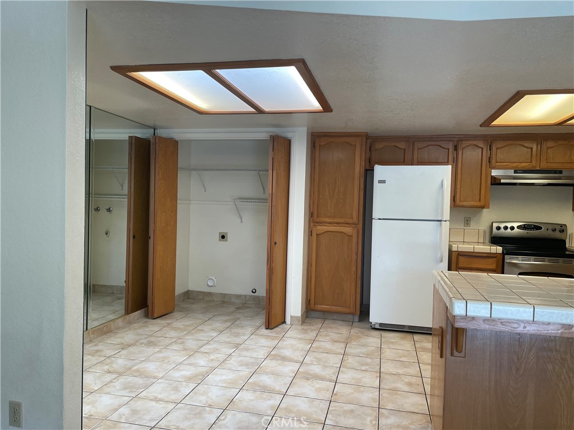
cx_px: 287
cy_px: 215
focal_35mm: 26
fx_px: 431
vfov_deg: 53.1
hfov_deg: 67.3
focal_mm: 4.2
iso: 80
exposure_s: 1/120
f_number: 1.6
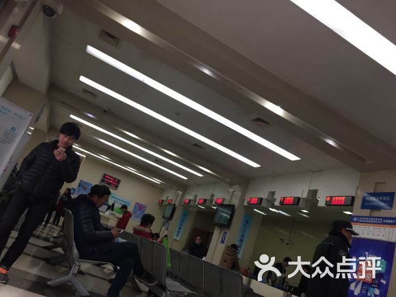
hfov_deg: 61.7
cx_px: 198
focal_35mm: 29
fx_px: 332
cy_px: 148
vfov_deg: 48.2
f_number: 2.2
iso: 40
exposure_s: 1/33
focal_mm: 4.15
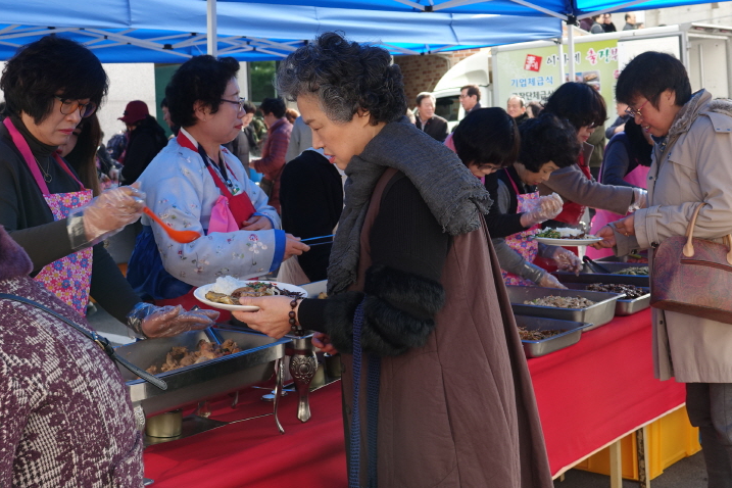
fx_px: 1017
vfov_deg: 26.8
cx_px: 354
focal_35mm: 50
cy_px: 157
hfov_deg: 39.6
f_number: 3.2
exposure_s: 1/160
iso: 100
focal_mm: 12.96
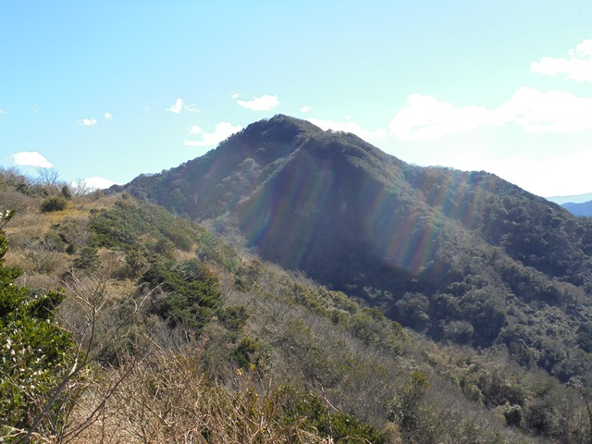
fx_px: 650
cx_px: 296
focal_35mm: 38
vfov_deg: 37.7
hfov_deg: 49.0
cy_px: 222
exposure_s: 1/400
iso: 100
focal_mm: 6.9
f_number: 4.2
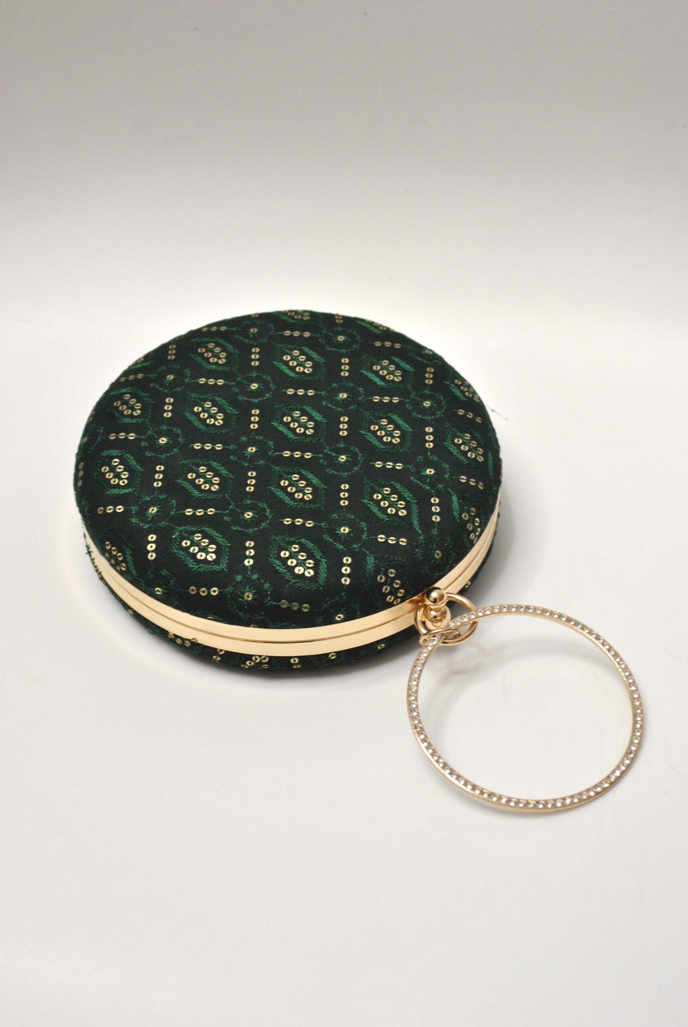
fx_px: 1715
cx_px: 344
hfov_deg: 22.7
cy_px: 514
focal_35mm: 60
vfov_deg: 33.4
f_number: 5.3
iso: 400
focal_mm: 40
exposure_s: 1/30
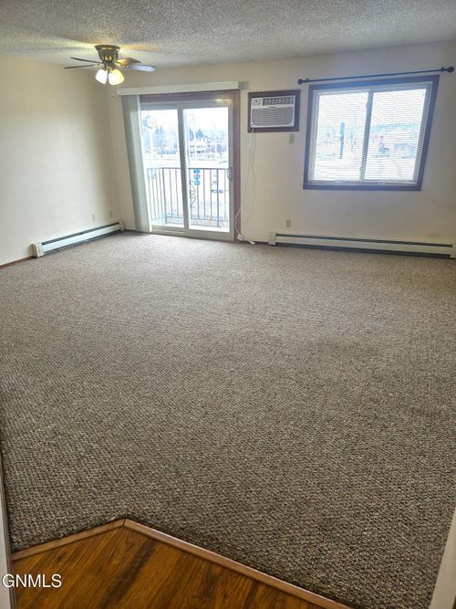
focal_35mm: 23
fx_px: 404
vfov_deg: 73.9
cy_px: 304
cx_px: 228
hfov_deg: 58.9
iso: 50
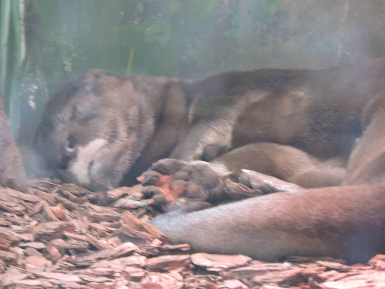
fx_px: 6673
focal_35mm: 600
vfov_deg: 2.5
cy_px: 144
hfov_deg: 3.3
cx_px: 192
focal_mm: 107
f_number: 4.9
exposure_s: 1/13
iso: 800
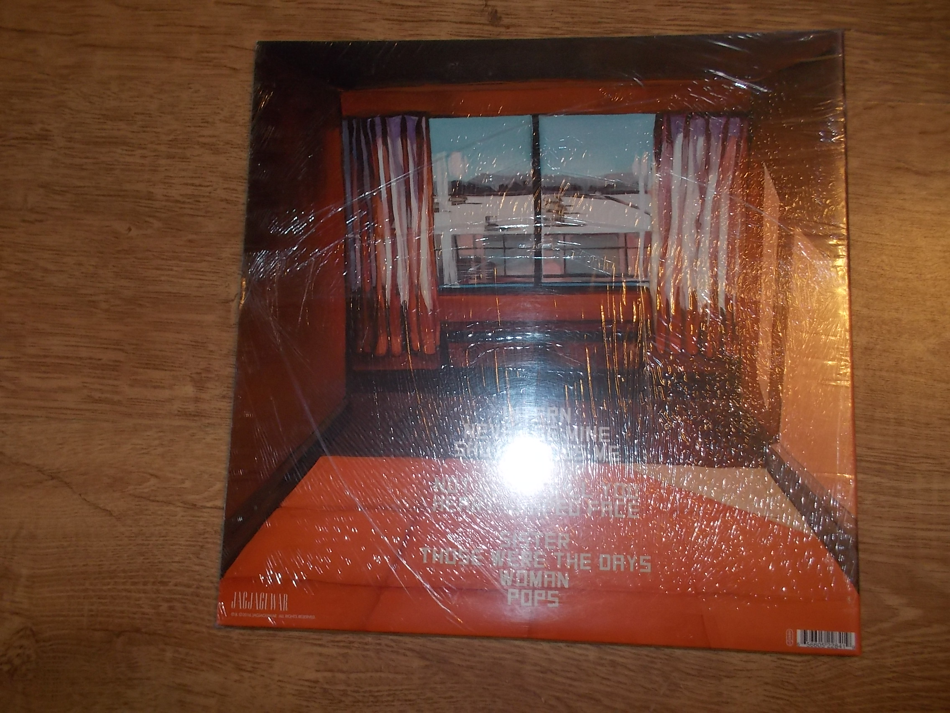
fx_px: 796
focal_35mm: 29
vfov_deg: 48.2
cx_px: 475
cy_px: 356
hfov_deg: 61.7
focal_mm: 4.1
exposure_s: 1/30
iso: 200
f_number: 3.3
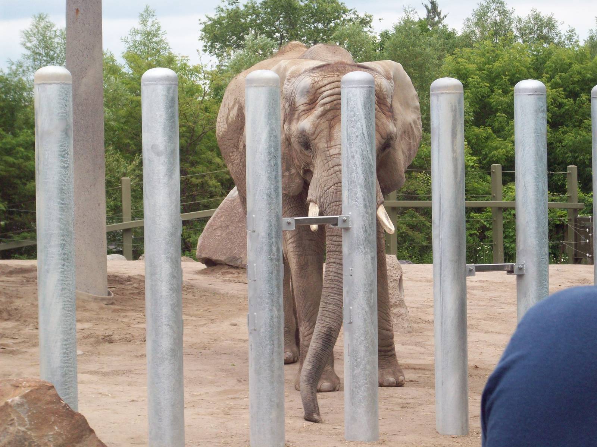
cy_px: 224
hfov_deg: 17.7
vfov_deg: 13.3
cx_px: 298
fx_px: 1914
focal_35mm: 111
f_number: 5.2
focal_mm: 18.6
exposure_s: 1/234
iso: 80
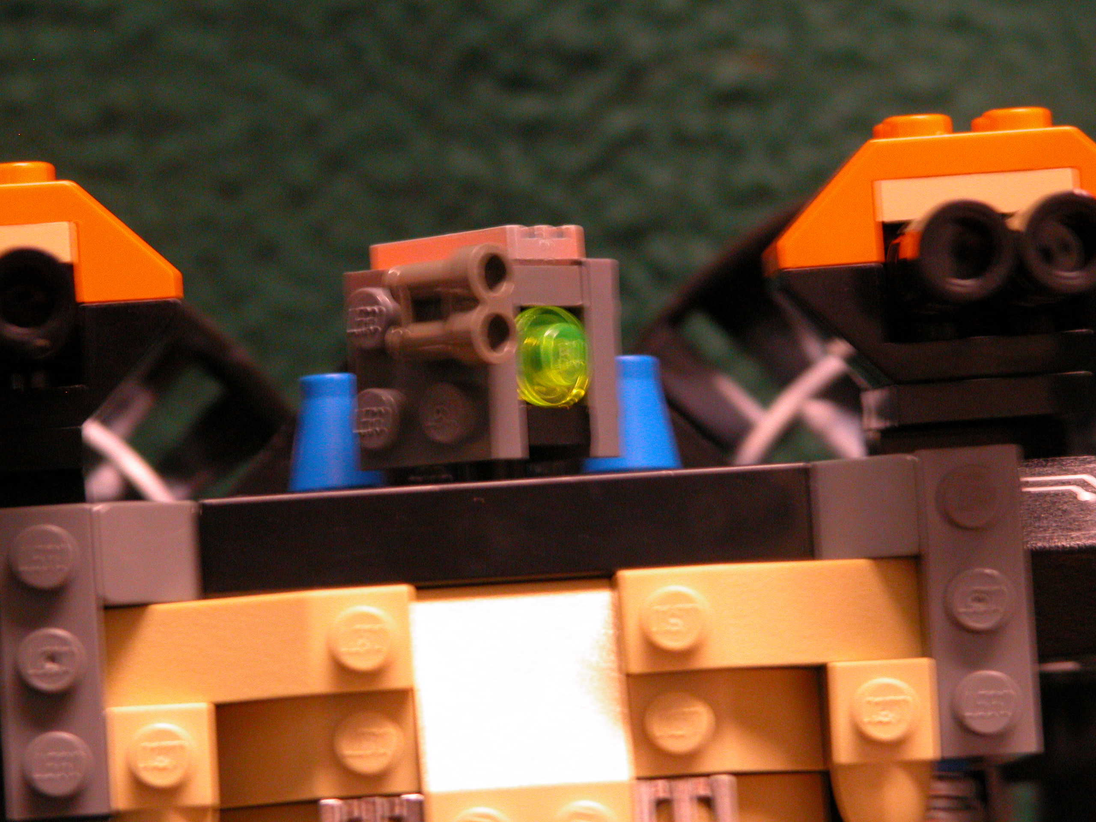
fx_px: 8865
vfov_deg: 5.3
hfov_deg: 7.1
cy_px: 411
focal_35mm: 280
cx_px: 548
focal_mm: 71.2
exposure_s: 1/5.8
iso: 400
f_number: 5.3
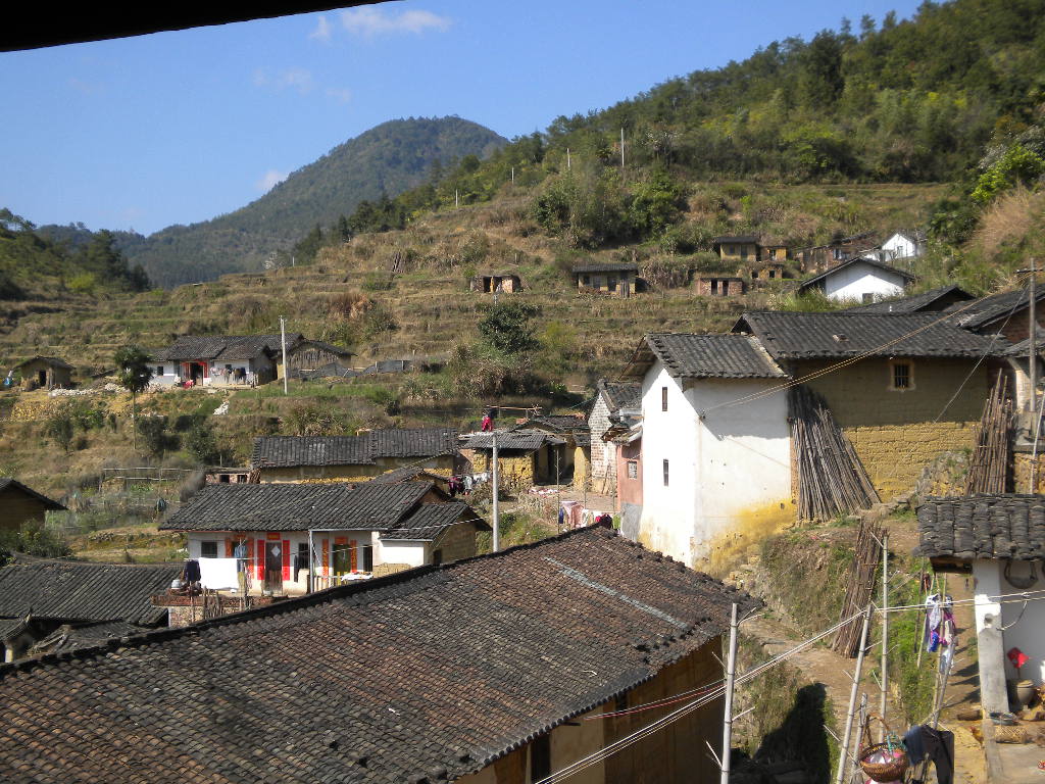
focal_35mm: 52
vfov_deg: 28.0
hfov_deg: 36.8
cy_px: 392
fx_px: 1570
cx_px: 522
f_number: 5.6
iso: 80
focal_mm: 9.3
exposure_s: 1/377
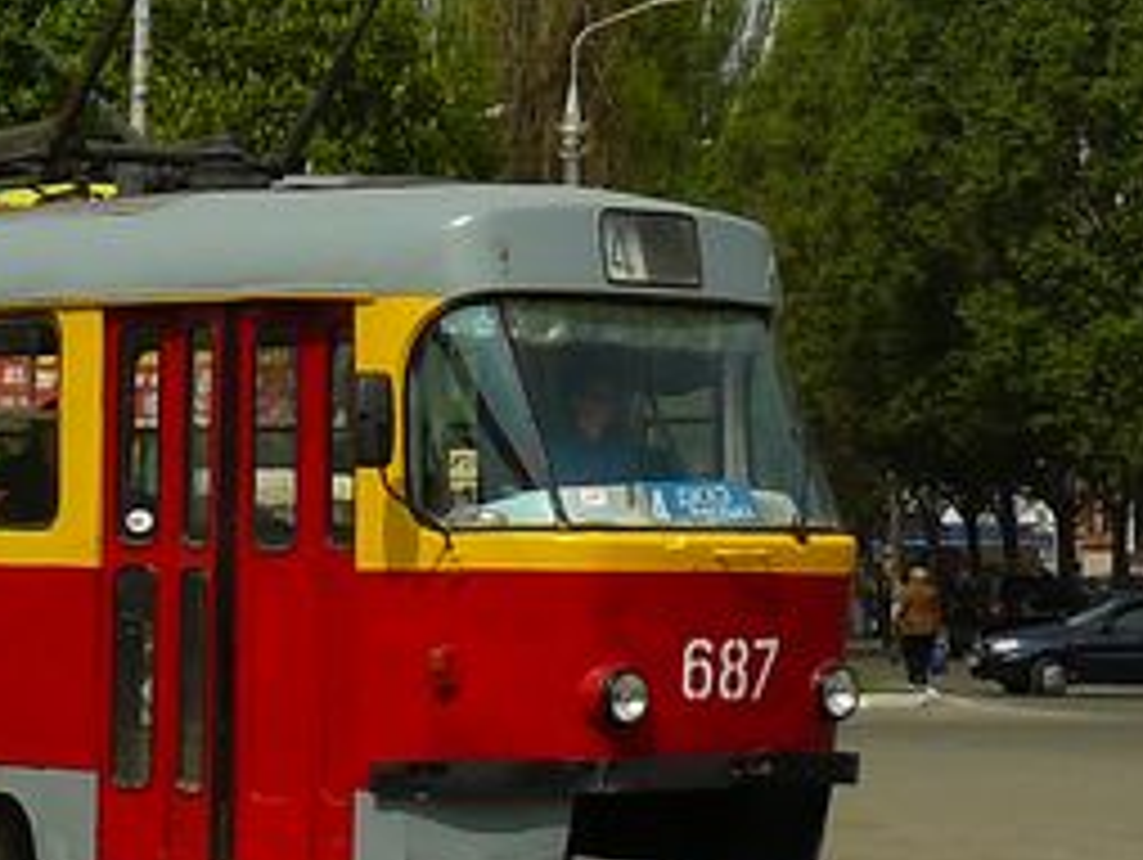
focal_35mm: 145
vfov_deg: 10.0
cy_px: -329
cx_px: 729
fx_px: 4792
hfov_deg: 13.6
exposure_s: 1/1300
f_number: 4
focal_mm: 6
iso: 100
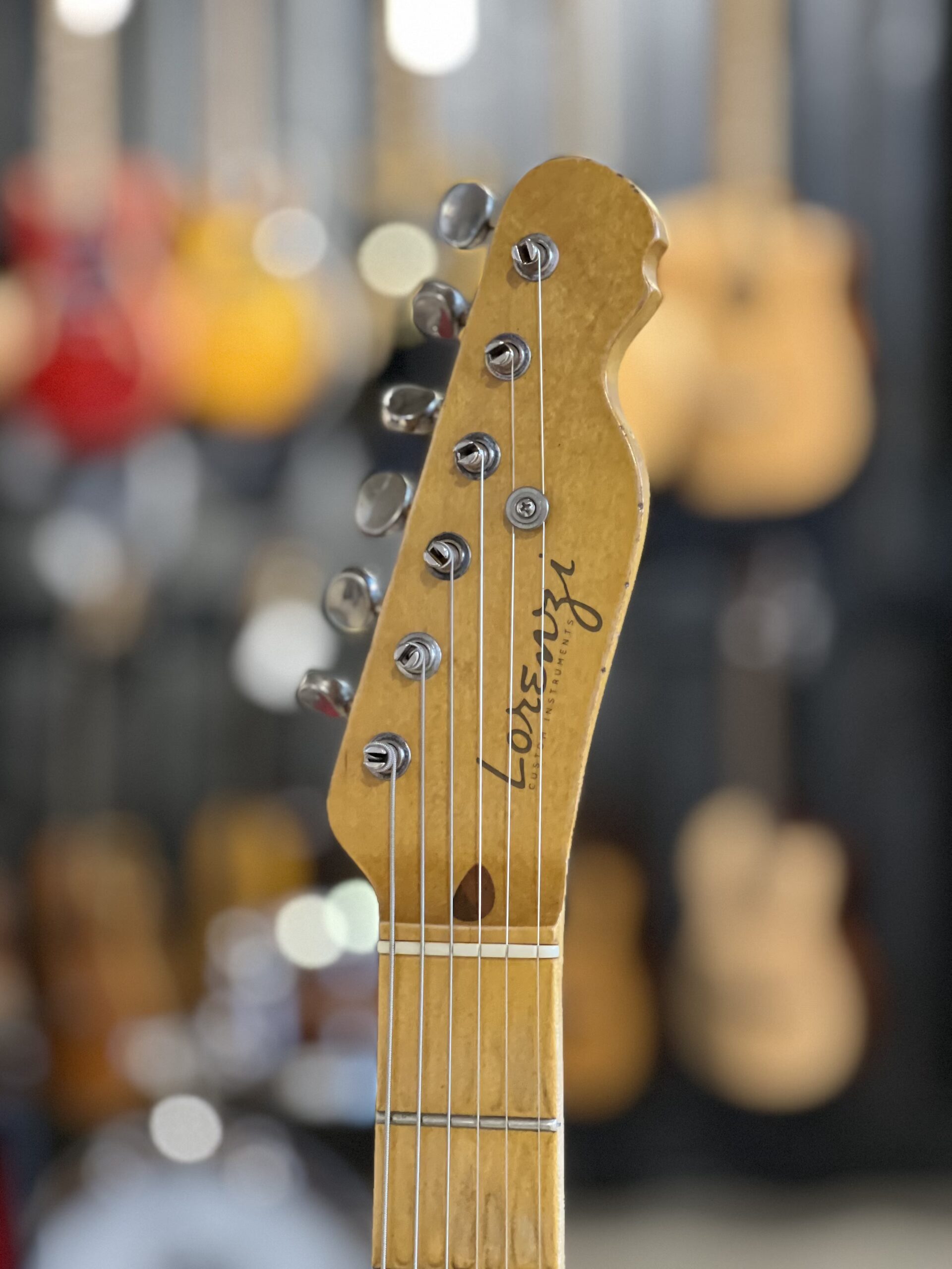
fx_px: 2824
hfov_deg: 19.1
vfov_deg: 25.3
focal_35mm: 77
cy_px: 634
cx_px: 476
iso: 500
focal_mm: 9
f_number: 2.8
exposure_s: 1/14
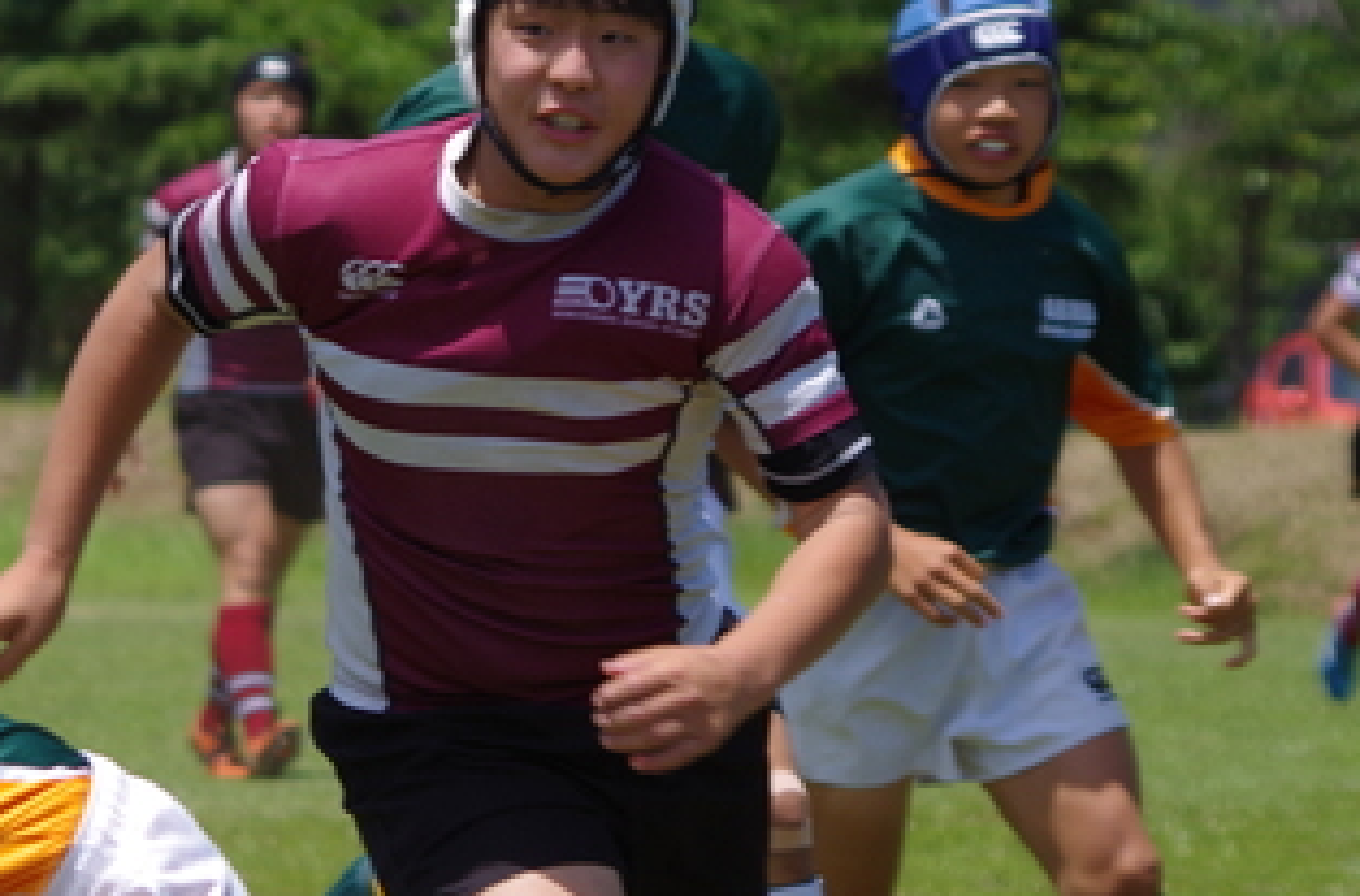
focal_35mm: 574
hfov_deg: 3.6
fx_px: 21609
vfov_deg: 2.4
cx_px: -117
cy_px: 500
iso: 200
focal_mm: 150
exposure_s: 1/800
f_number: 7.1
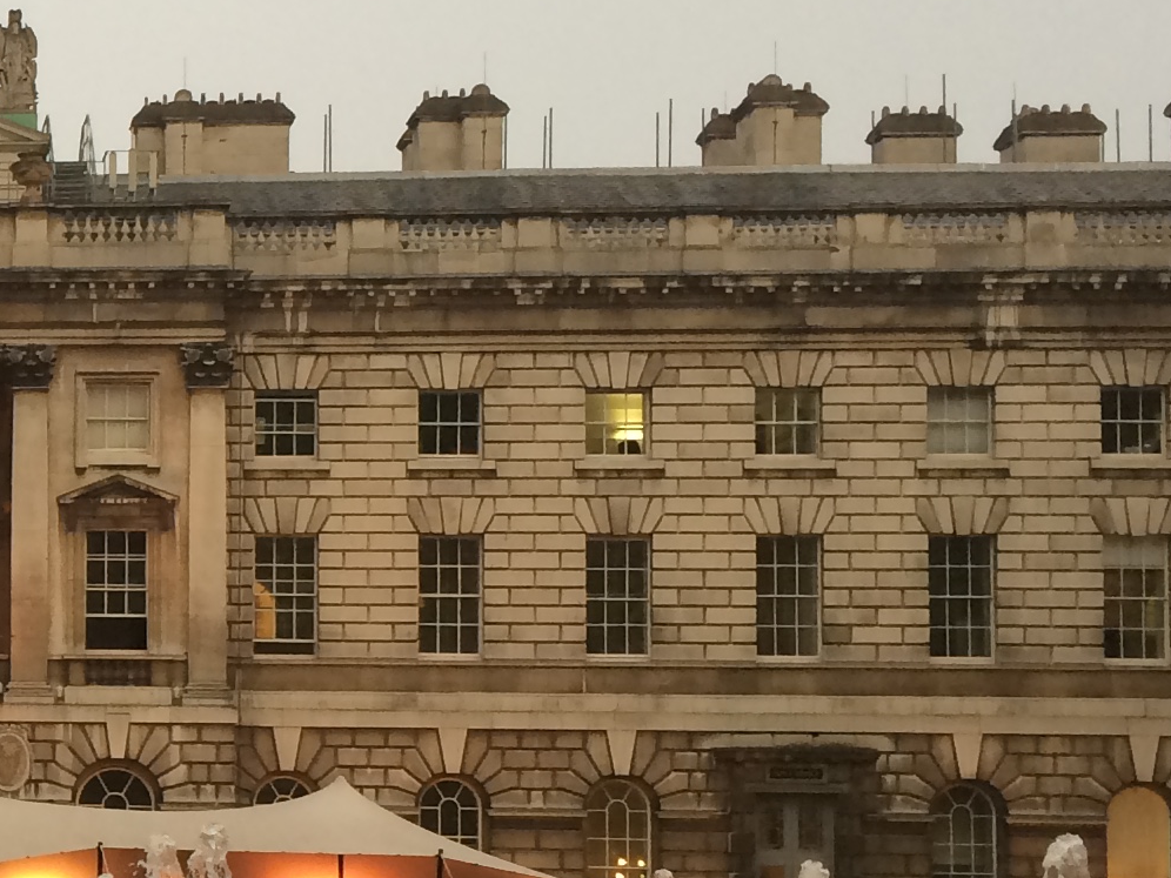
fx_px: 3214
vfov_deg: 15.5
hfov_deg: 18.5
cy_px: 617
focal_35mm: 95
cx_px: -534
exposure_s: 1/40
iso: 40
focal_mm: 4.15
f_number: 2.2
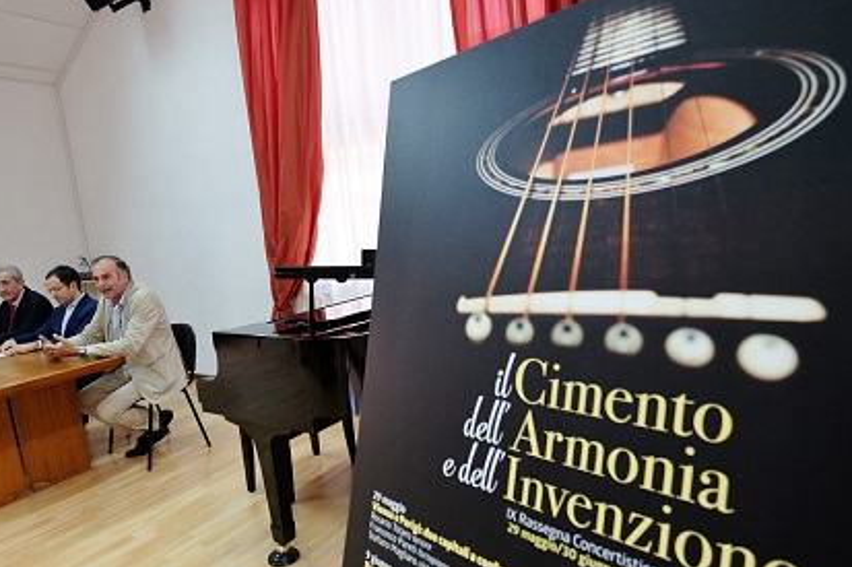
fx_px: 544
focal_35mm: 23
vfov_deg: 54.7
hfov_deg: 75.9
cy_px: 337
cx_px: 384
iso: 1250
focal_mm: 12.6
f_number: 4
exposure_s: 1/100
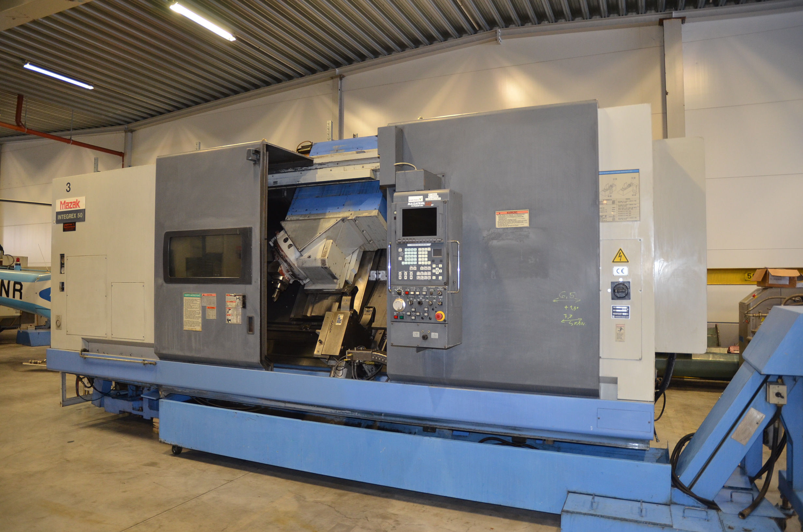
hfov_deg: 73.9
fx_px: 534
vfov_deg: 52.9
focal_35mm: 24
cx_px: 402
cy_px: 266
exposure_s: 1/60
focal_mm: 16
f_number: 2.8
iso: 800
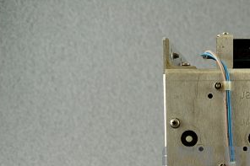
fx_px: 534
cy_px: 166
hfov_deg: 25.1
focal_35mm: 77
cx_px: 247
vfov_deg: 17.3
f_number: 6.3
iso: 800
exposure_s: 1/100
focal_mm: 38
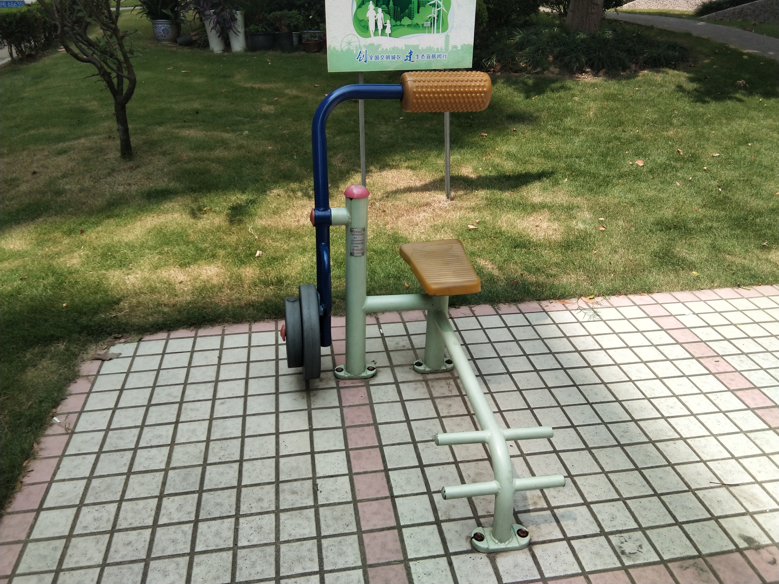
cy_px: 292
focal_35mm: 31
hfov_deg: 58.4
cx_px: 390
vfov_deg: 45.4
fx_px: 698
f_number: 2.2
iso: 50
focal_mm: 3.69
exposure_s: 1/725
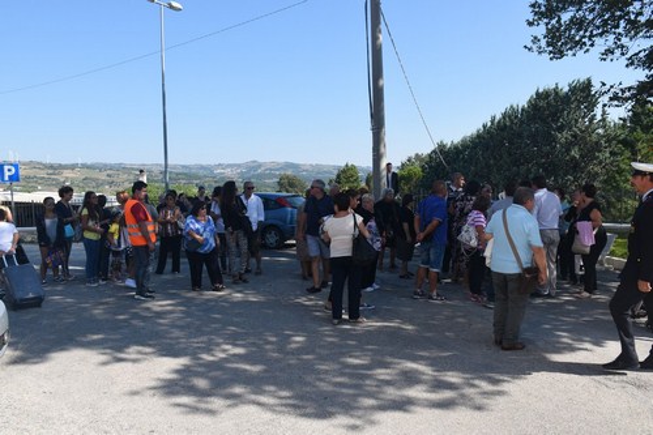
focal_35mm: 27
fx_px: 490
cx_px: 326
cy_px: 218
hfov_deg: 67.4
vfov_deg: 47.9
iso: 320
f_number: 10
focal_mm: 18
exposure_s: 1/400
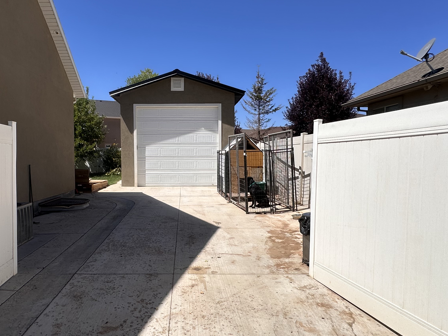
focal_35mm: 25
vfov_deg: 54.8
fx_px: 324
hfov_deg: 68.6
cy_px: 179
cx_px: 176
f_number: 2.2
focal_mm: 2.22
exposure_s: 1/3401
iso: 50
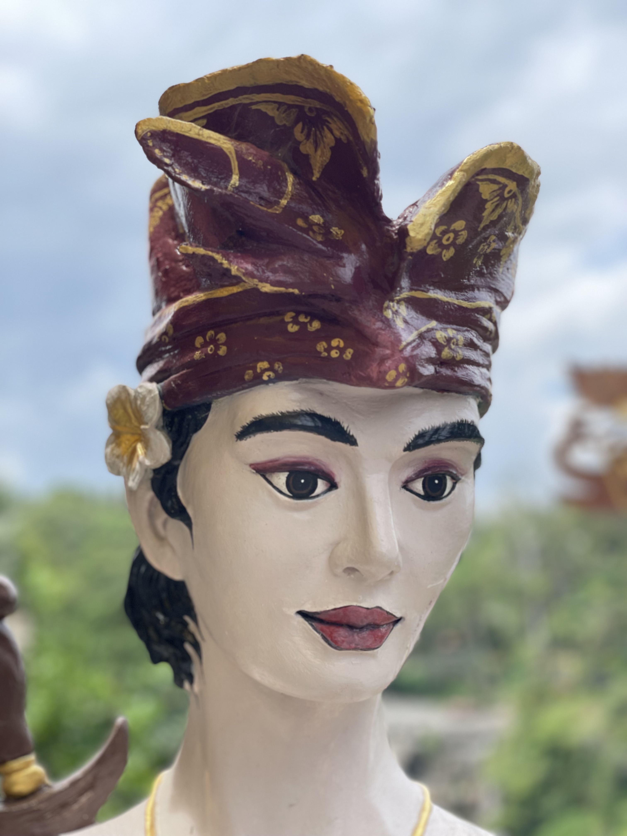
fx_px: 1256
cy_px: 418
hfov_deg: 28.0
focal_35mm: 52
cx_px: 314
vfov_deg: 36.8
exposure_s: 1/705
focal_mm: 6
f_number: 2
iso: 32
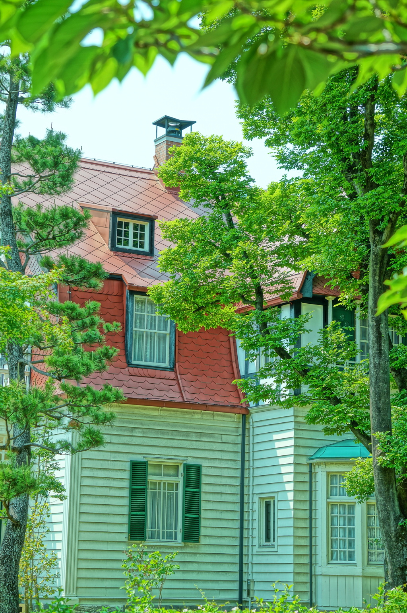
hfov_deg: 16.5
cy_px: 306
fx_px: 1401
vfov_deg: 24.6
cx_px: 204
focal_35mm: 82
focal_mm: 55
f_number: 5.6
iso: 100
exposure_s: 1/125
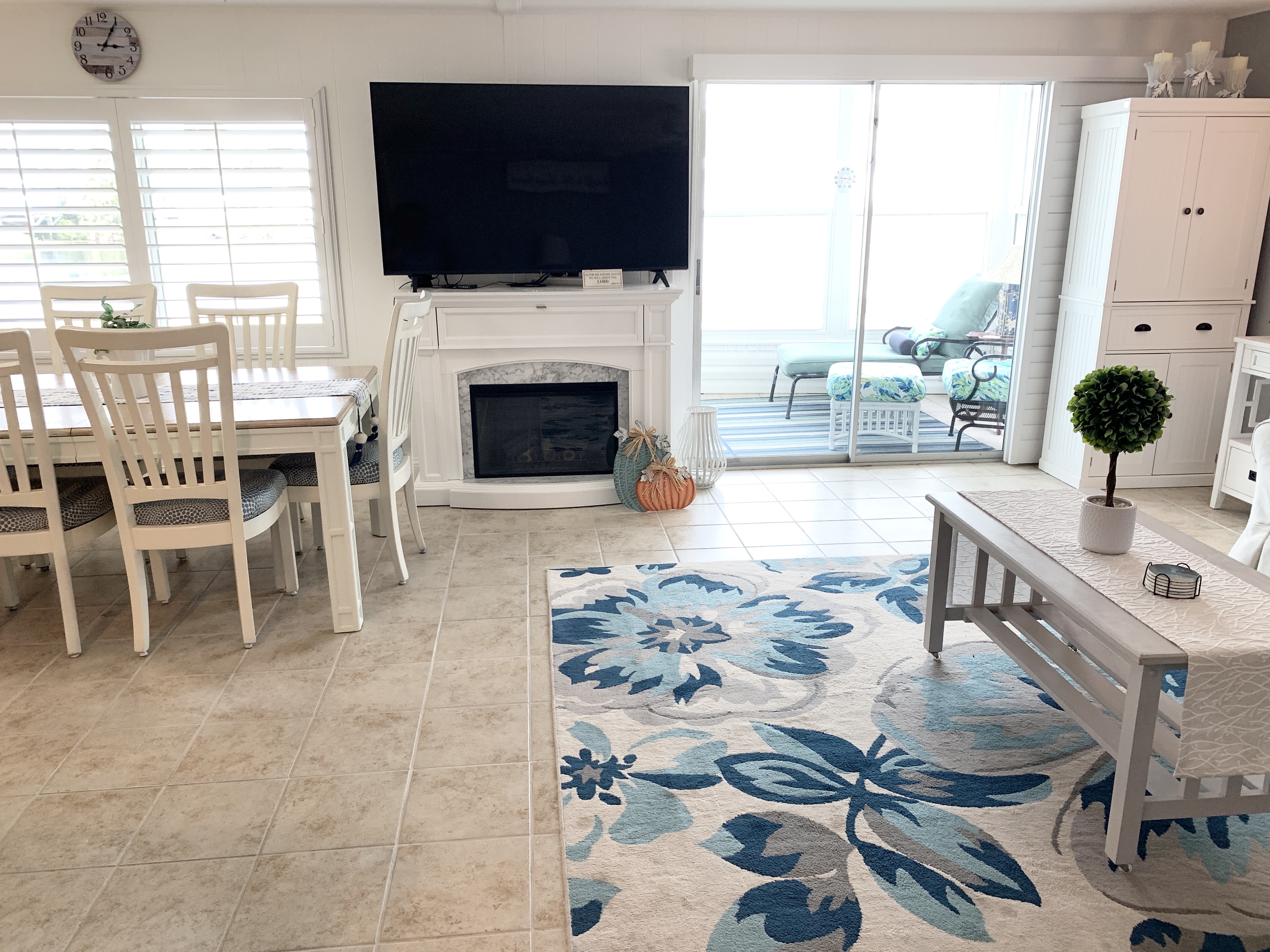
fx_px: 954
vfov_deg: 53.1
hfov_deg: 67.3
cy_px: 476
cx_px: 635
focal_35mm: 26
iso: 80
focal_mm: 4.25
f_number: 1.8
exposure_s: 1/120
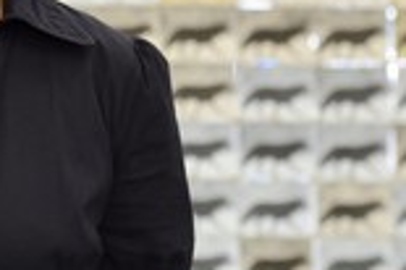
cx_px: 76
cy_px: -5
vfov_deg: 10.4
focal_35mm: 130
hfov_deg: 15.7
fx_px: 1465
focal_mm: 48
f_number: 3.5
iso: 800
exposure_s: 1/80
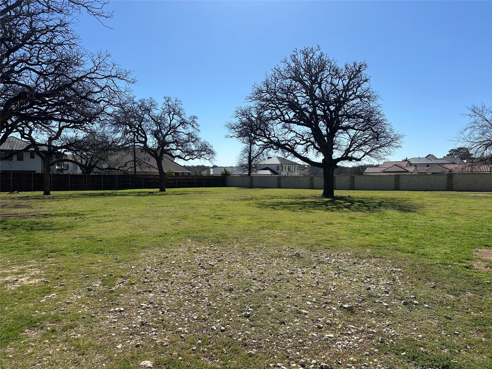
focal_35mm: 24
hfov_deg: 71.6
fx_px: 341
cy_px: 184
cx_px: 246
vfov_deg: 56.8
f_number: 1.78
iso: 80
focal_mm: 6.86
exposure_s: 1/6623
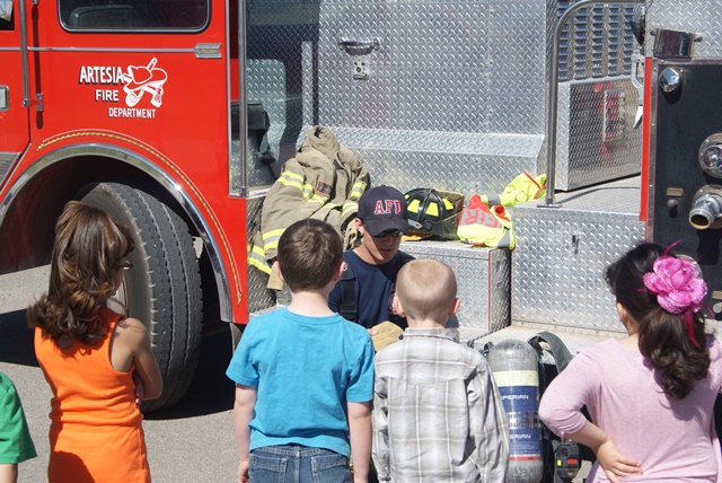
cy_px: 242
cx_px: 361
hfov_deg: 29.8
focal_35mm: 68
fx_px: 1355
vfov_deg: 20.2
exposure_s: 1/250
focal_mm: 45
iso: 100
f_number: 8
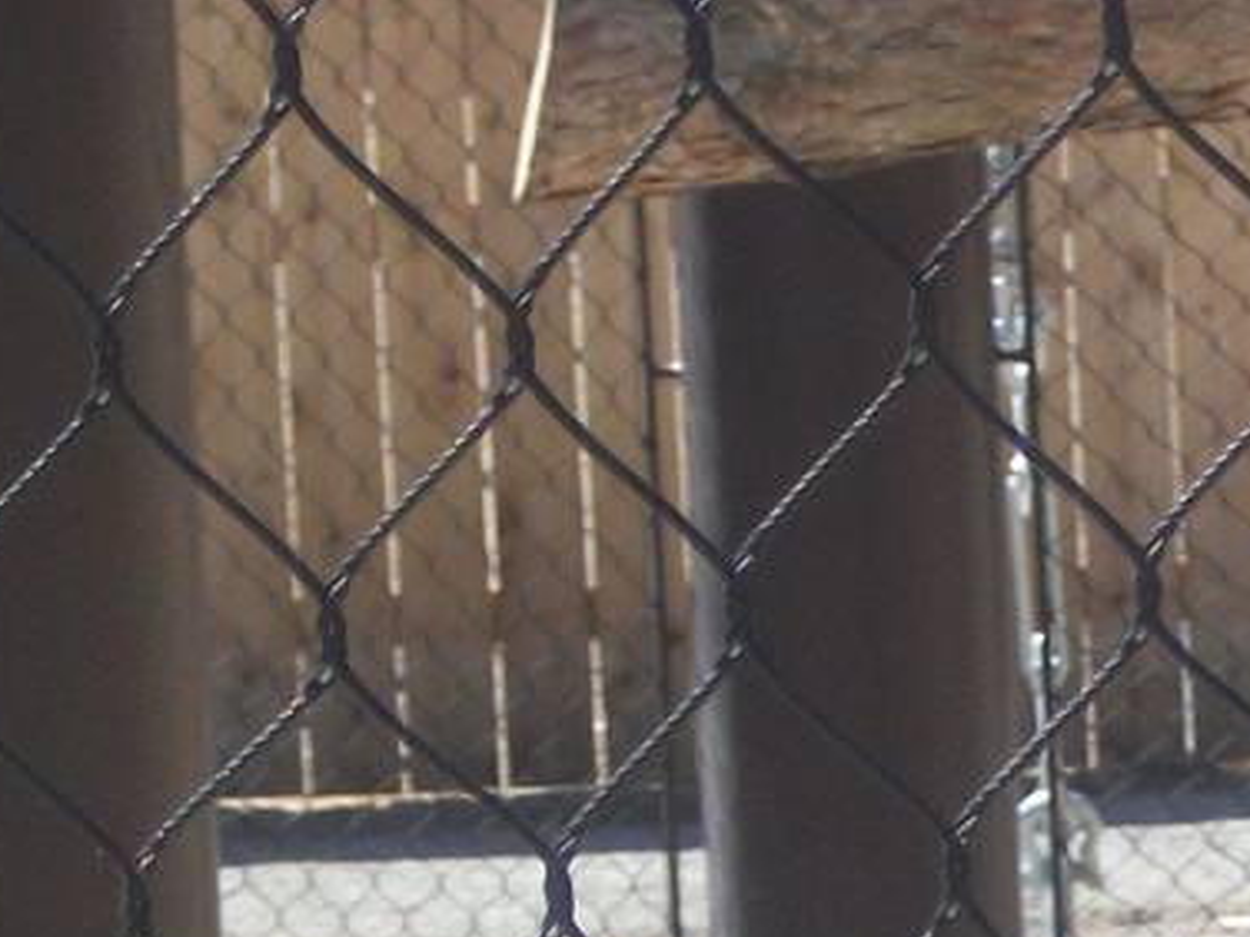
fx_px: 14733
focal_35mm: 408
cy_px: 1538
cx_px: 1493
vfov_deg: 3.6
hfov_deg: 4.8
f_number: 5.2
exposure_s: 1/250
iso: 80
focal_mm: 17.1
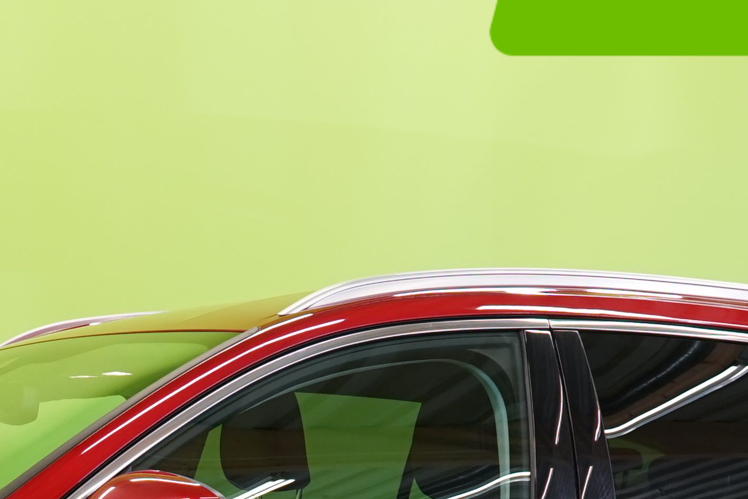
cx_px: 93
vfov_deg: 10.2
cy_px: 737
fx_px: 2722
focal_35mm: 131
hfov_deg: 15.5
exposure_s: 1/30
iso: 400
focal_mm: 31
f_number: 5.6
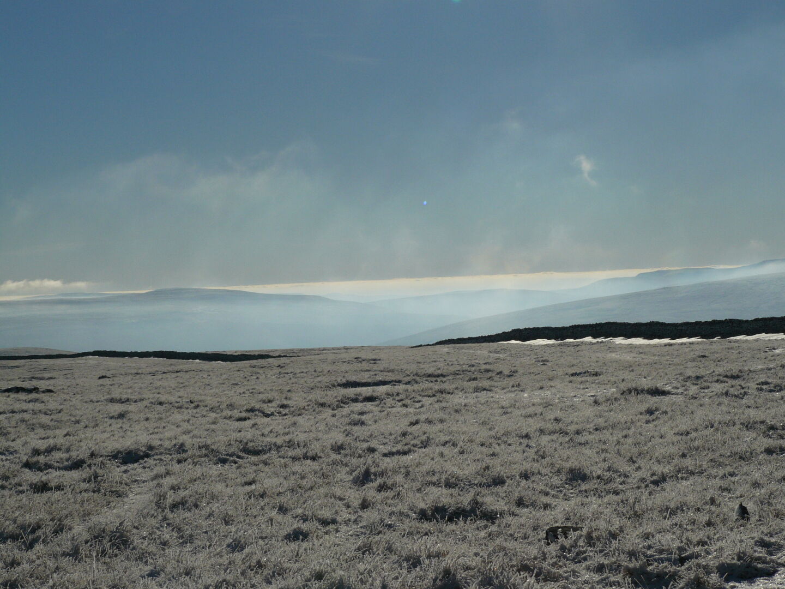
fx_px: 1451
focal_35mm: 64
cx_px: 392
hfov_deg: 30.3
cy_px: 294
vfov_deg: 22.9
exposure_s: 1/1300
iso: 100
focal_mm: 10.7
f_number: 8
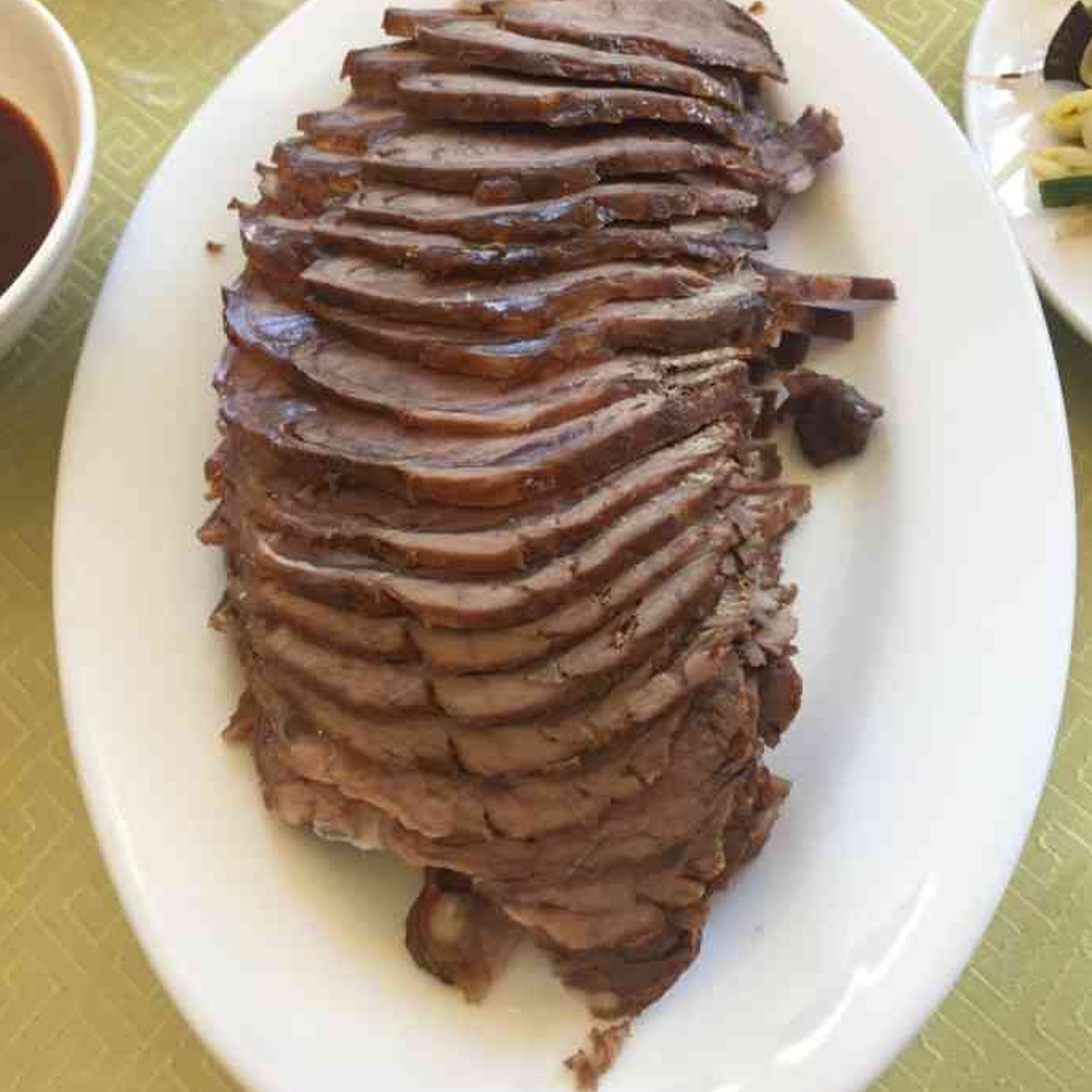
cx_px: 556
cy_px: 453
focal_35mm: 35
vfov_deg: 47.0
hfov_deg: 47.2
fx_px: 1249
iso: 64
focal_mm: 4.15
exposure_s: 1/33
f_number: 2.2
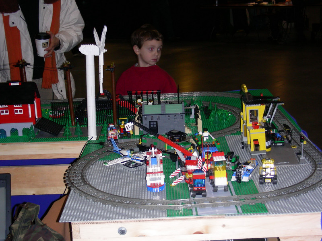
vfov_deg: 23.3
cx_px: 161
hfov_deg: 30.7
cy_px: 120
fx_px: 586
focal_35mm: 63
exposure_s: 1/60.1
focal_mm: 10.5
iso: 111
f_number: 3.5
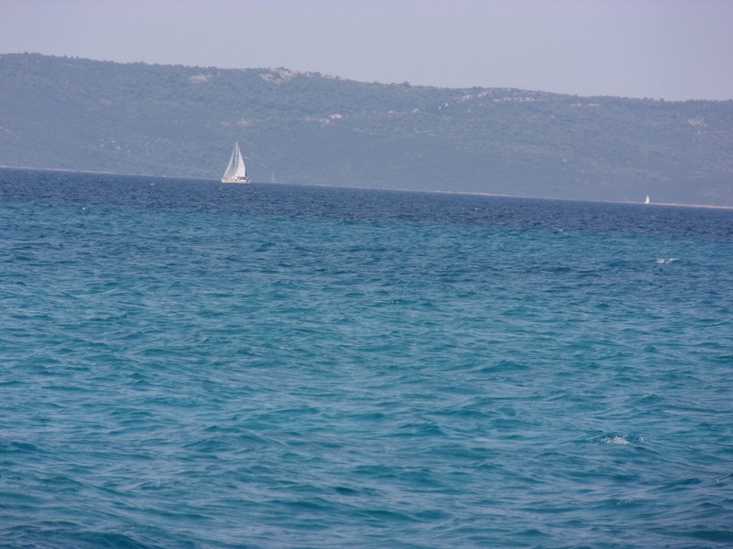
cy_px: 274
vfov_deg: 4.1
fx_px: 7623
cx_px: 366
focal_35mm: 360
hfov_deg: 5.5
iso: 80
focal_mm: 65
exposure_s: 1/550
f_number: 5.8
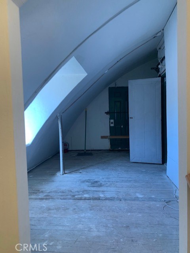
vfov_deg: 67.3
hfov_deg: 53.1
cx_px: 95
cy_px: 126
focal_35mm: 26
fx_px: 190
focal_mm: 4.25
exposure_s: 1/60
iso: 80
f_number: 1.8
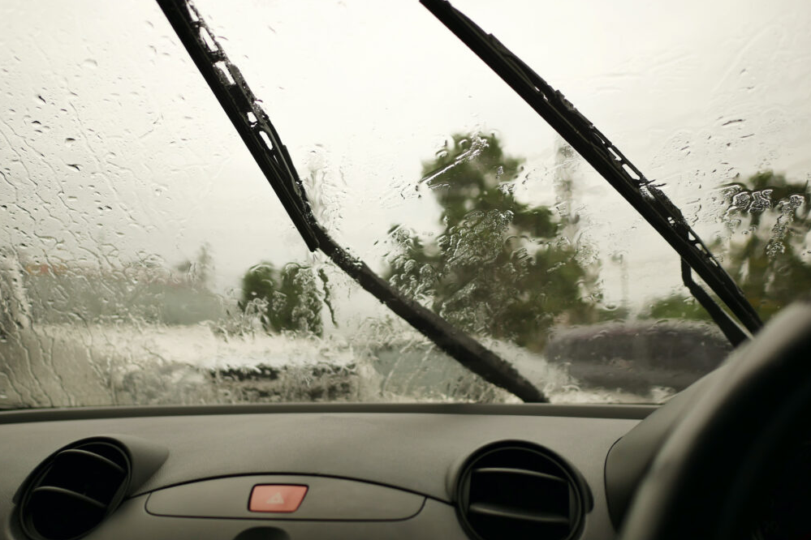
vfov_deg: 41.1
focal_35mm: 32
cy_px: 269
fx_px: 721
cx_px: 405
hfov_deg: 58.7
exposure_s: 1/1600
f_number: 1.8
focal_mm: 15
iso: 200
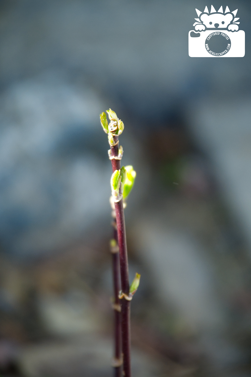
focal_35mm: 210
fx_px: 2198
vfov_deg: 9.8
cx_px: 126
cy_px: 188
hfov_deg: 6.5
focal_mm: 140
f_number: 6.3
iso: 900
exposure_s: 1/250
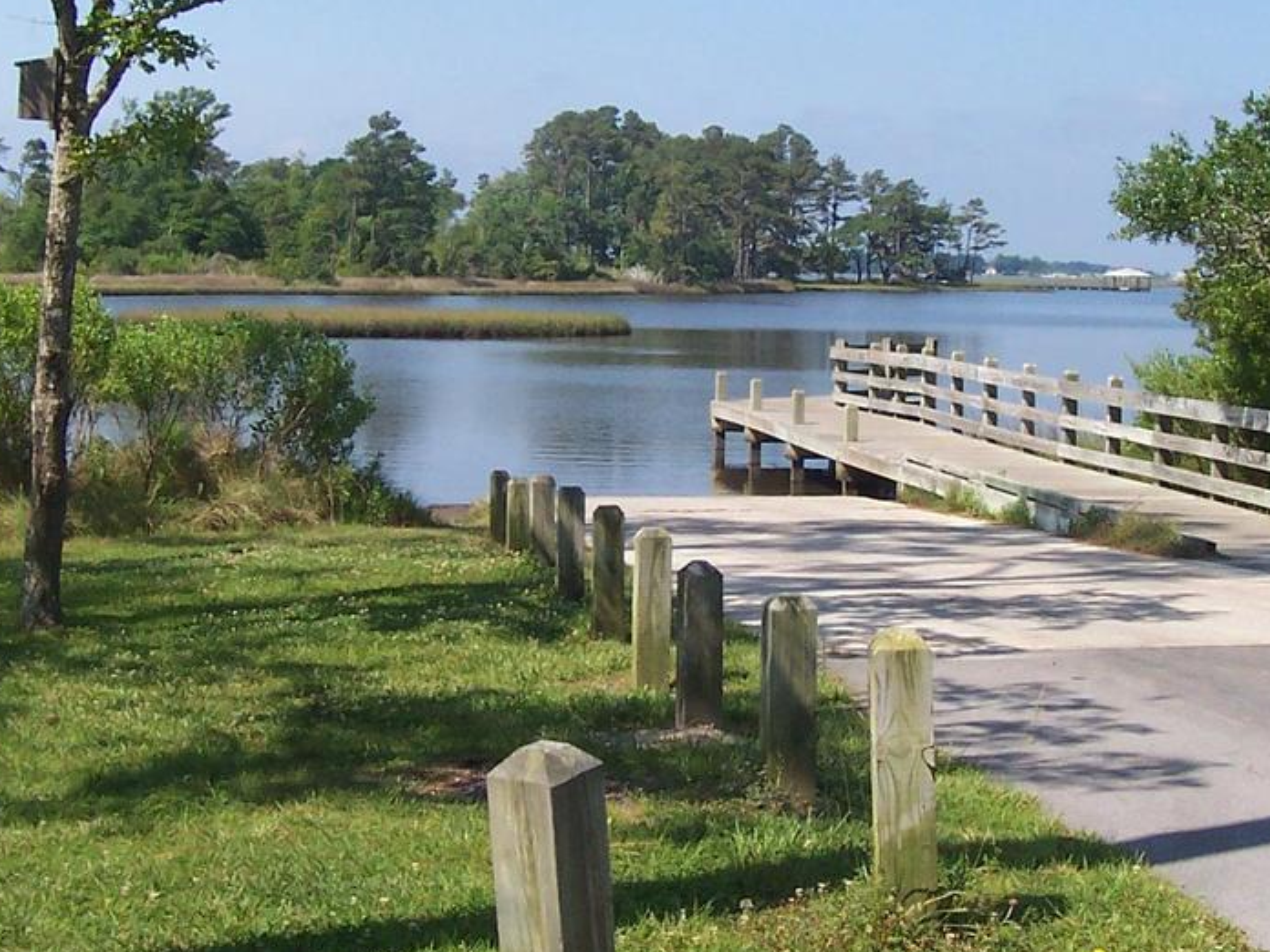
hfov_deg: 28.5
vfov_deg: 21.6
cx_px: 703
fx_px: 2495
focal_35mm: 68
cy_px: 363
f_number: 5.6
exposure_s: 1/500
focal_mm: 5.6
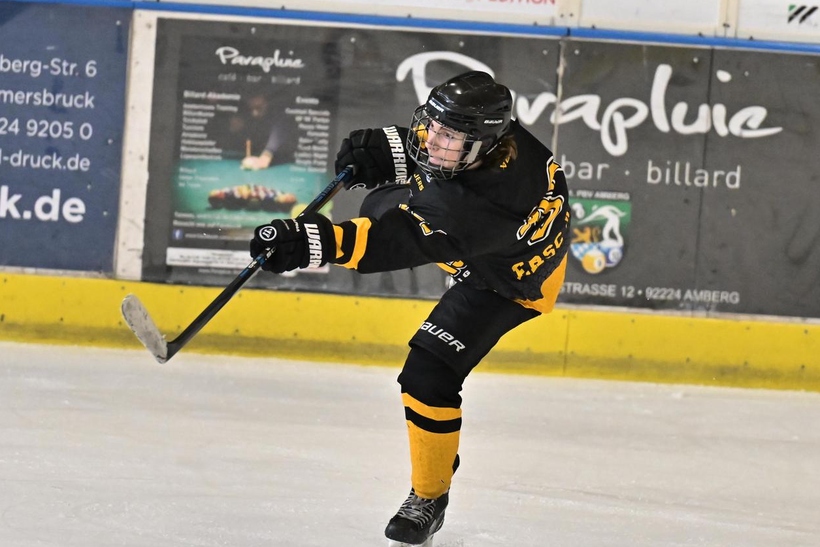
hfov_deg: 4.5
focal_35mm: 459
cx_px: 414
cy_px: 333
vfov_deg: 3.0
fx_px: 10452
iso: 3200
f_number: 2.8
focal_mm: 200
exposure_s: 1/1000
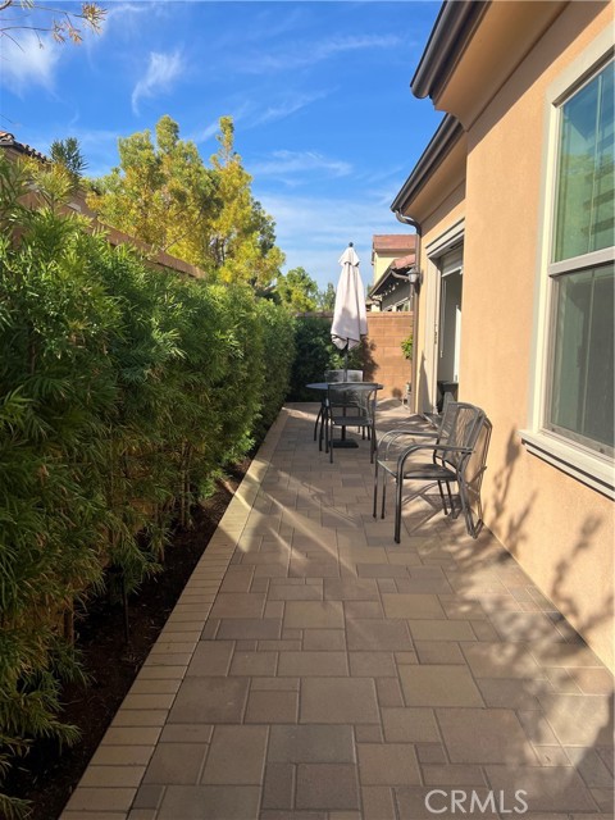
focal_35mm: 26
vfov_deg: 67.3
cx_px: 308
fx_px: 616
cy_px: 410
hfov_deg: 53.1
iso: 50
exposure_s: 1/3257
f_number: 1.5
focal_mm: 5.7
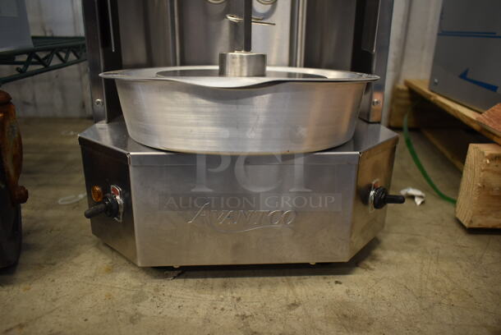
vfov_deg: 48.0
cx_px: 250
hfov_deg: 67.3
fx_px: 376
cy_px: 168
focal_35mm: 27
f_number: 3.5
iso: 640
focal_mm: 18
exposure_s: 1/30
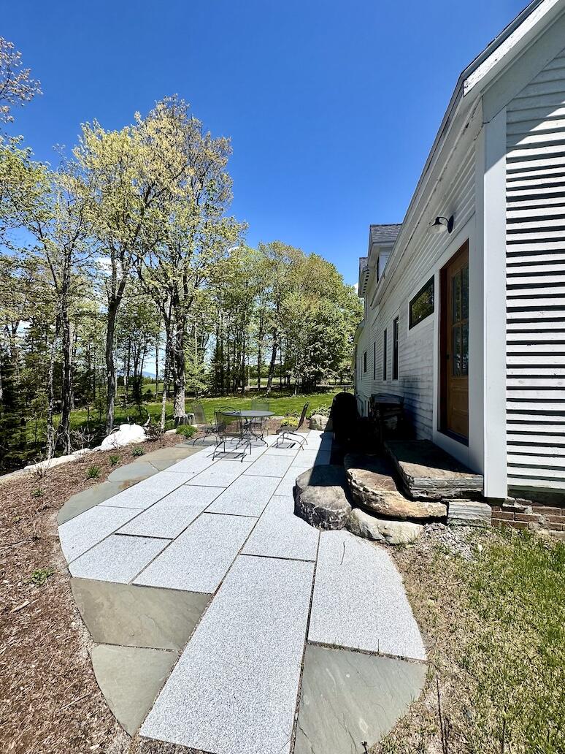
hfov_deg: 85.7
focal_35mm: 14
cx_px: 282
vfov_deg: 102.1
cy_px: 377
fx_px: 305
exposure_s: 1/2415
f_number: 2.2
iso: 50
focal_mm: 2.22
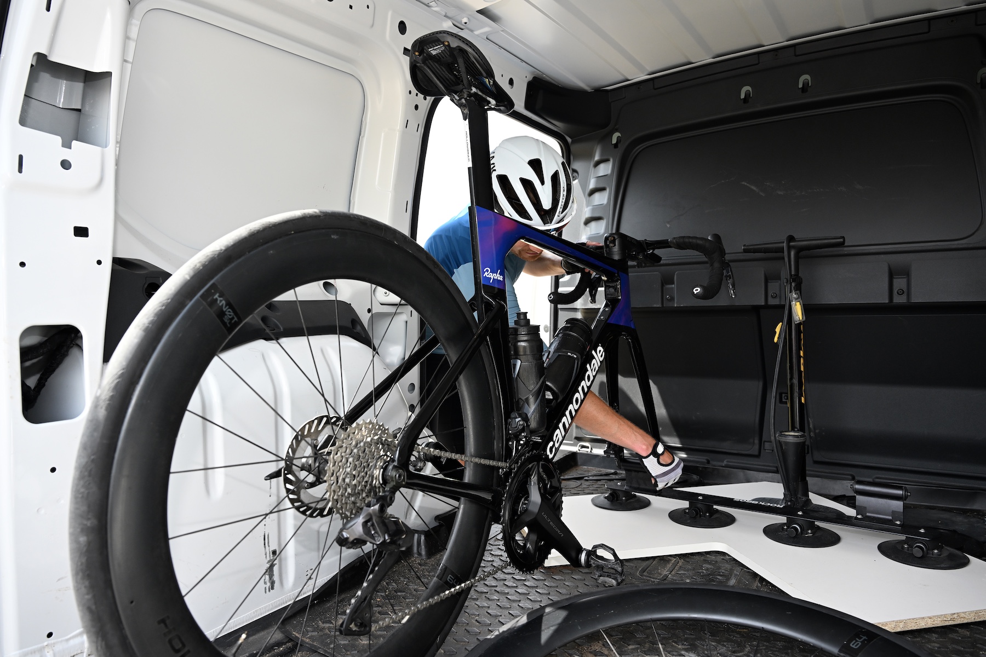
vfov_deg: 53.1
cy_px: 328
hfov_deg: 73.7
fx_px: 657
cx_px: 493
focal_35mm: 24
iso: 640
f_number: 5.6
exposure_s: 1/500
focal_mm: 24
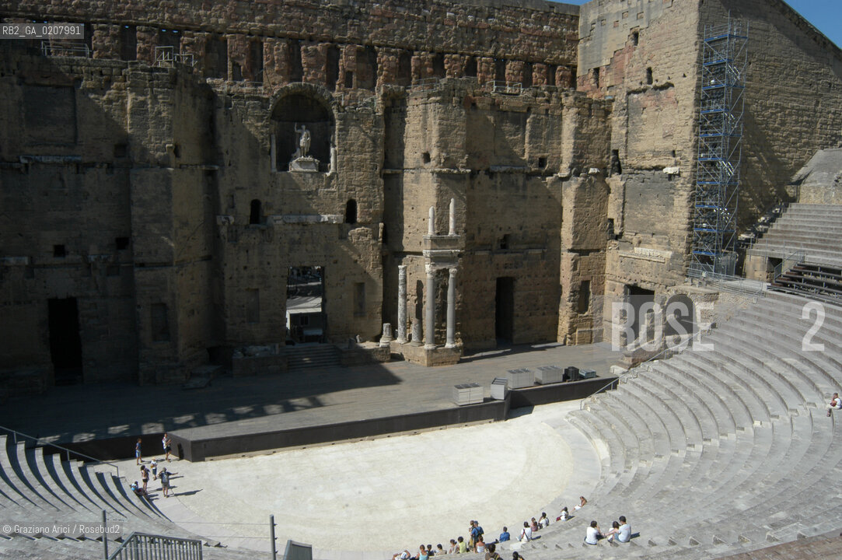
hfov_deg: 67.4
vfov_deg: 47.8
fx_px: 631
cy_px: 280
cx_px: 421
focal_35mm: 27
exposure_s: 1/200
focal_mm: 18
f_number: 14
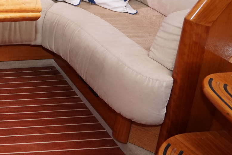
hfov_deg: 27.0
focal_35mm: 55
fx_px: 354
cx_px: -106
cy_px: -45
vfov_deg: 22.2
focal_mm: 17
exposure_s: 1/160
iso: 500
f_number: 4
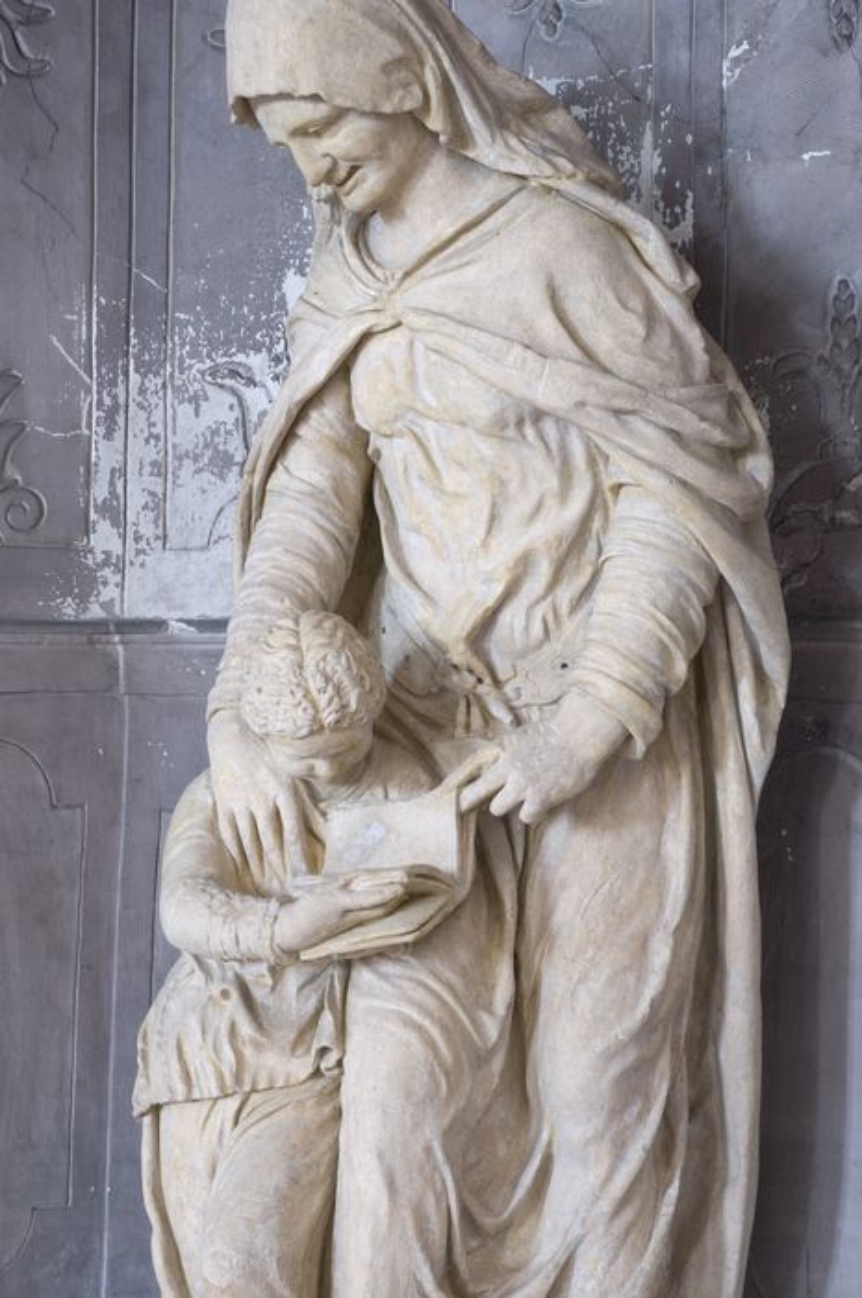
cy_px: 649
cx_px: 431
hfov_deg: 18.9
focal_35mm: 72
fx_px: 2592
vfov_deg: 28.1
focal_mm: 48
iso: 400
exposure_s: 1/1.25
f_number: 10
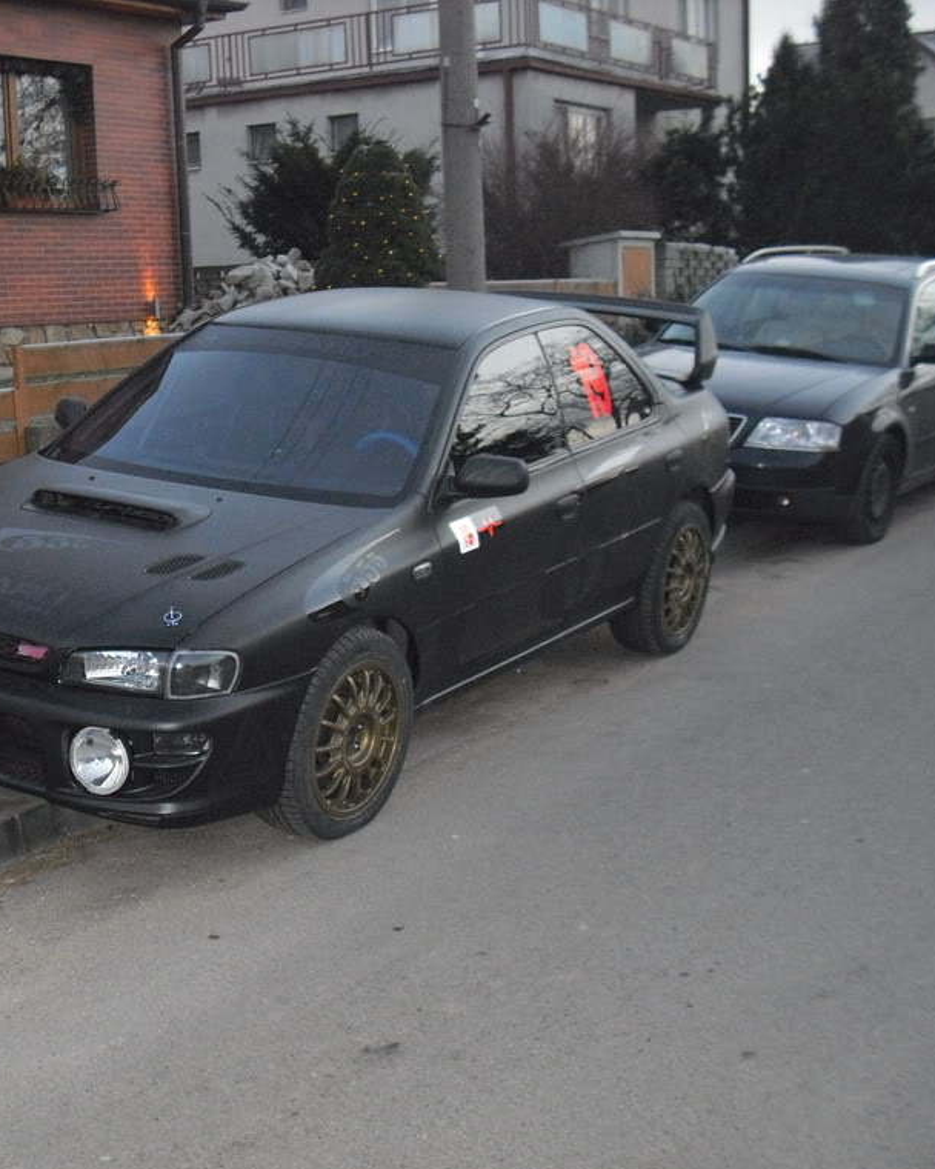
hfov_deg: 29.9
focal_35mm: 50
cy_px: 589
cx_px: 269
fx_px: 1730
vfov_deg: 37.3
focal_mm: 6.2
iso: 400
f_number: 2.8
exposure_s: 1/60
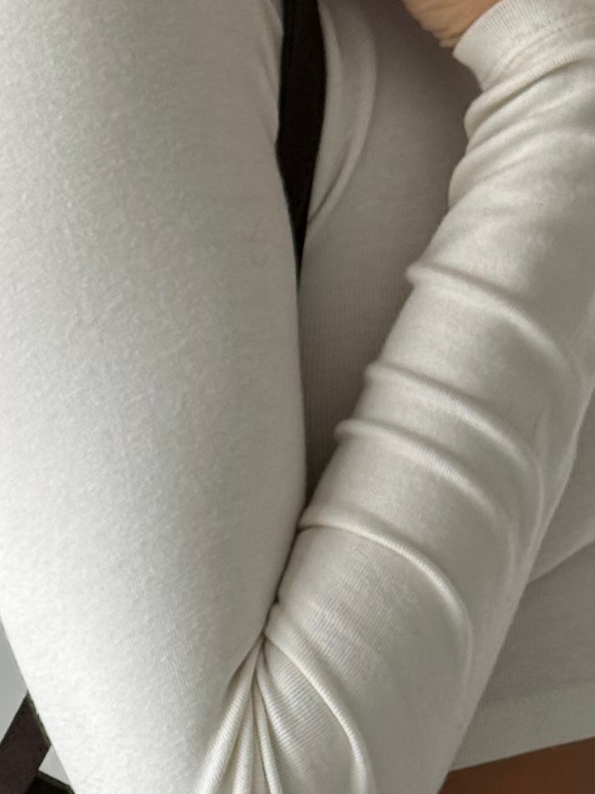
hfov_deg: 8.4
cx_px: -202
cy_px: 932
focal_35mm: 173
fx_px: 3966
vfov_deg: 11.2
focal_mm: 6.76
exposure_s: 1/287
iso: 80
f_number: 1.78
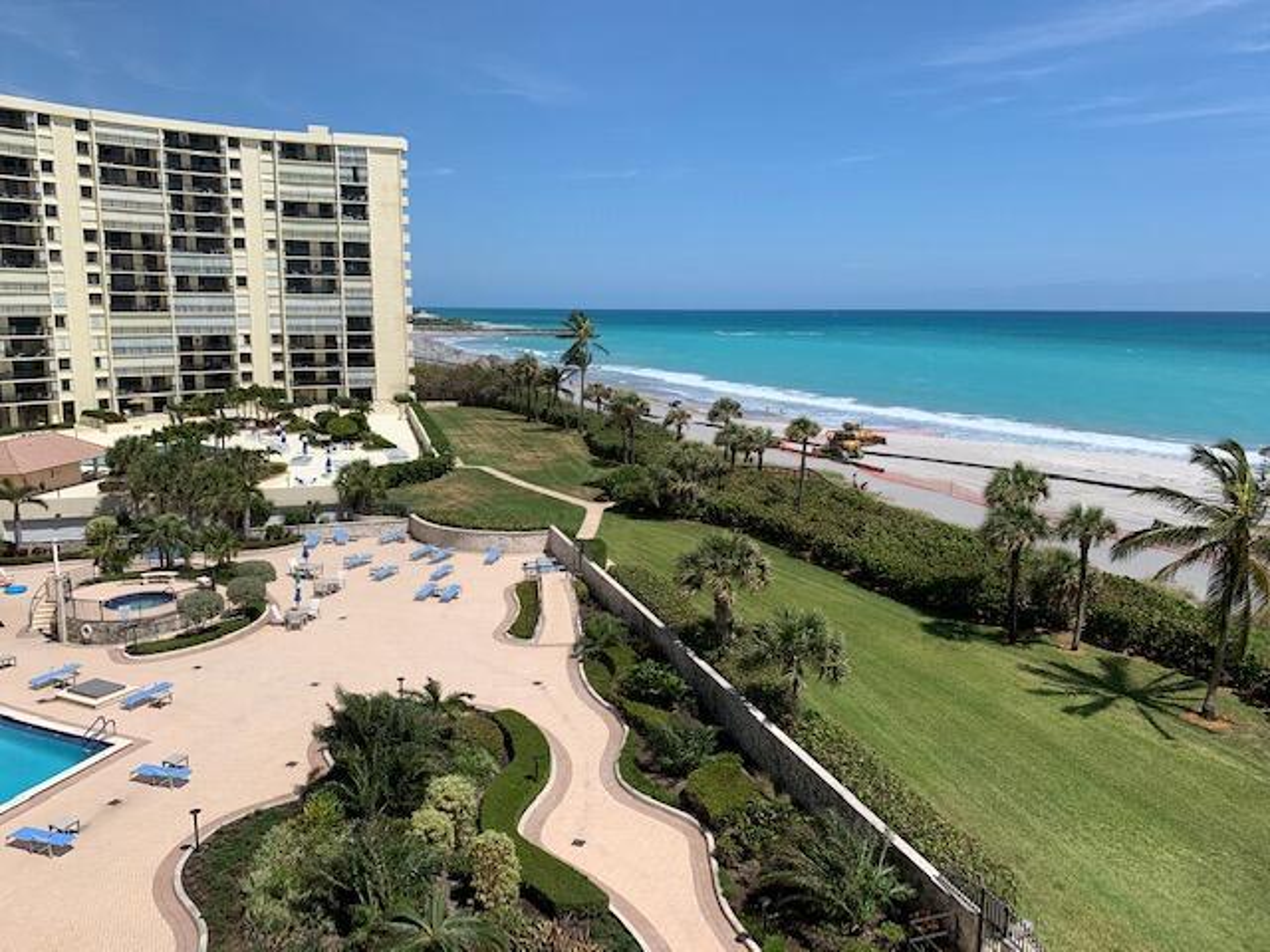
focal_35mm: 26
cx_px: 635
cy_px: 476
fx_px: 954
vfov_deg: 53.1
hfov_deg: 67.3
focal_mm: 4.25
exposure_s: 1/3937
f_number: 1.8
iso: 25
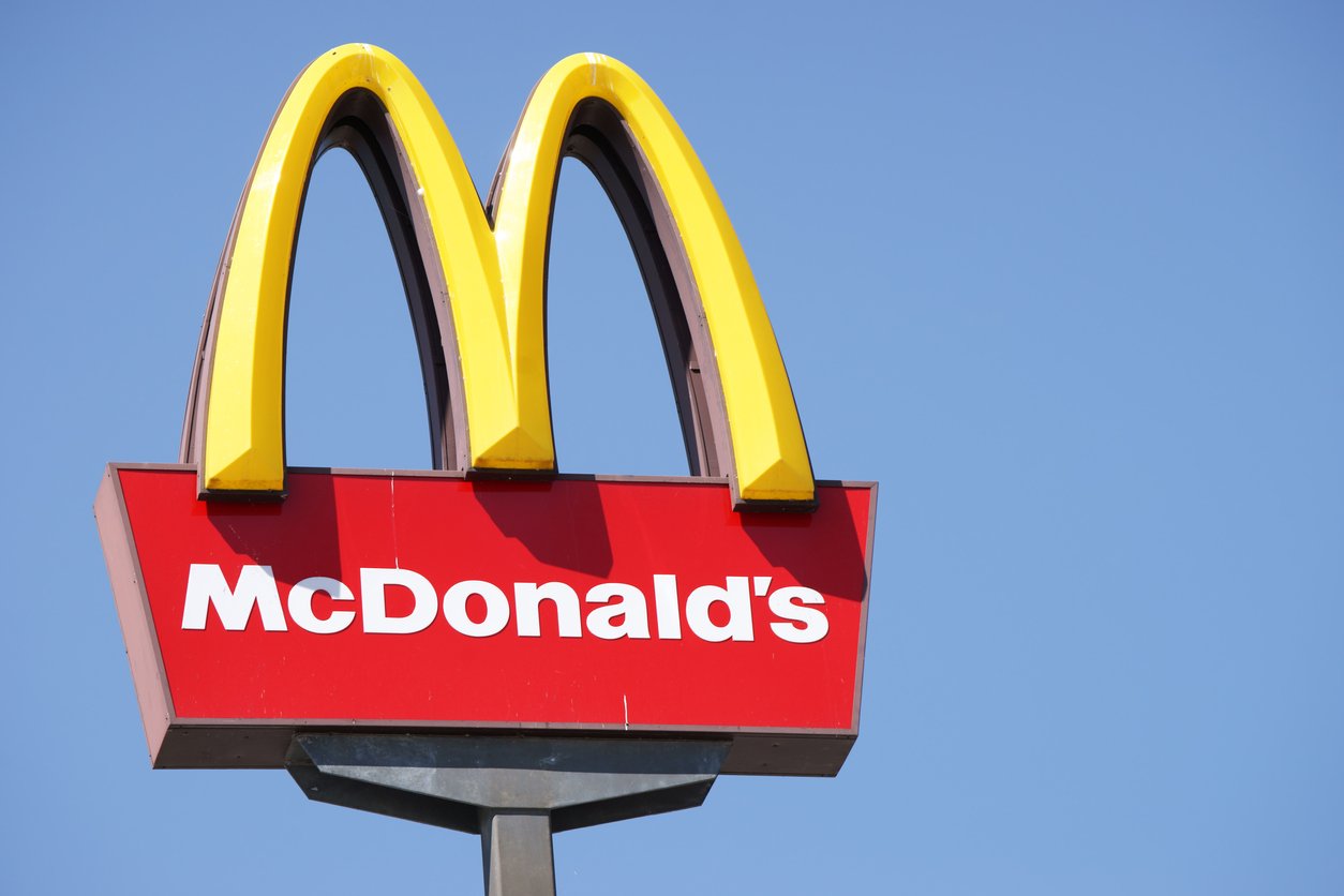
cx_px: 672
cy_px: 448
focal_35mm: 200
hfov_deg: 10.3
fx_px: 7466
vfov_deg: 6.9
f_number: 8
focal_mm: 200
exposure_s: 1/250
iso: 100
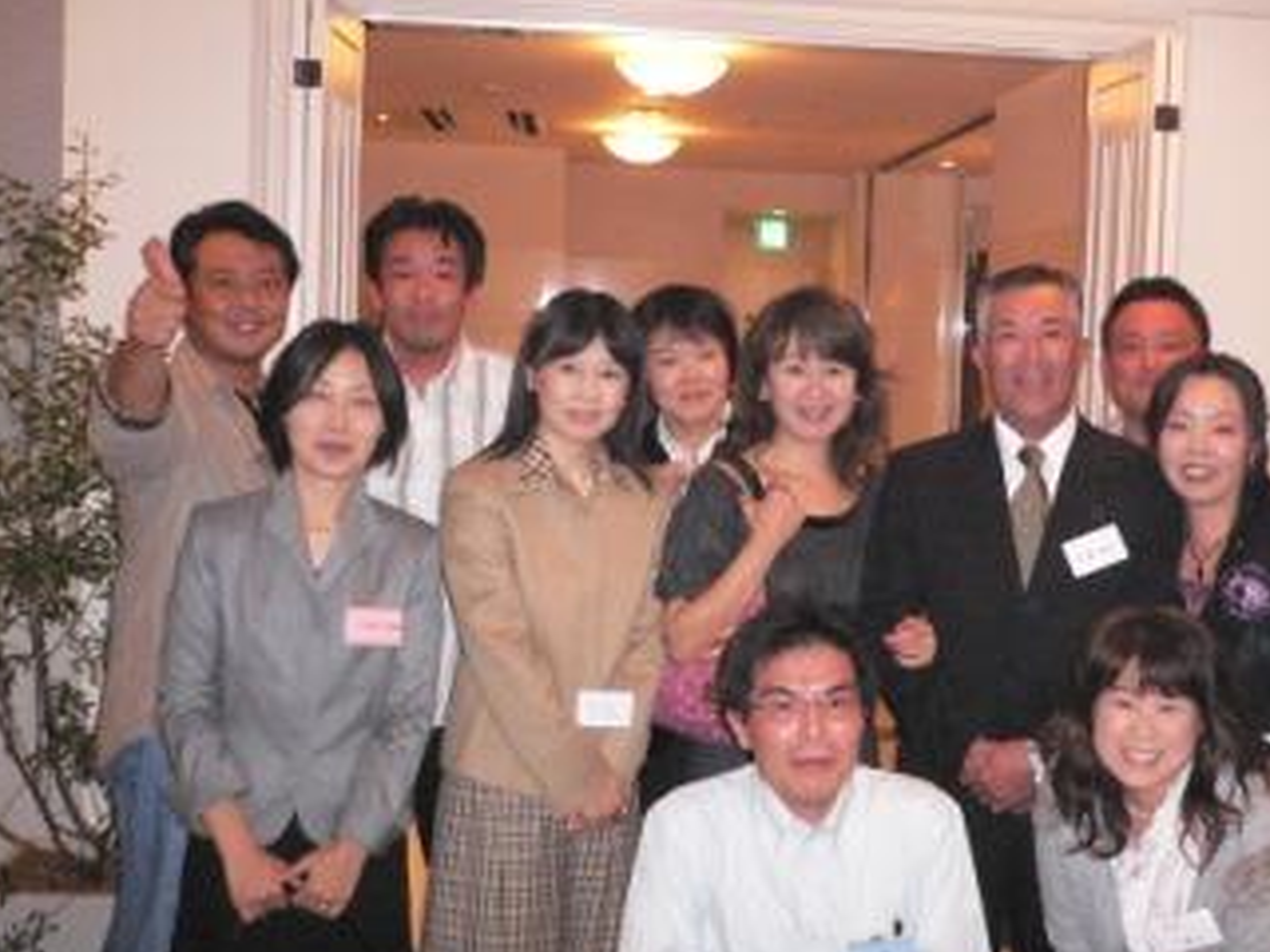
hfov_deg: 38.5
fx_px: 1798
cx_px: 837
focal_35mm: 49
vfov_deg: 29.7
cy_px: 464
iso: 400
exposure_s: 1/60
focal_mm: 5.8
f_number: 2.8
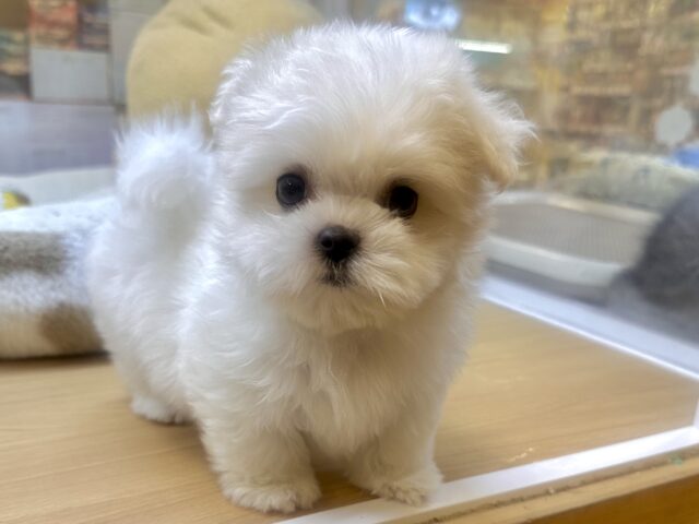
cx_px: 350
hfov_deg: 71.6
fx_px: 485
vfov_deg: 56.8
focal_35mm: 24
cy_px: 262
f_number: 1.78
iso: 64
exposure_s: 1/162
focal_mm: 6.86
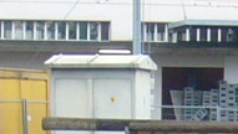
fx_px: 3962
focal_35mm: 627
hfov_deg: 3.4
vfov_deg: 1.9
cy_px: 346
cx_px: 290
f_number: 3.8
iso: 100
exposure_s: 1/100
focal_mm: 10.4
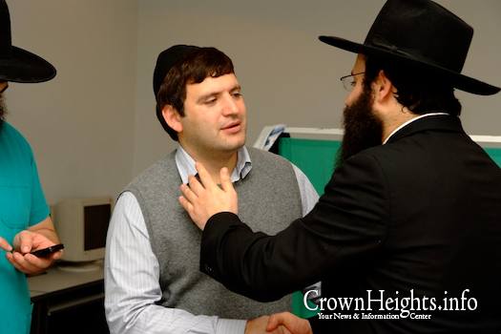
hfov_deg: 41.1
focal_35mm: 48
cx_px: 250
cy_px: 167
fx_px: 668
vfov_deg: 28.1
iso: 640
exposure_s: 1/200
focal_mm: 32
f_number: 5
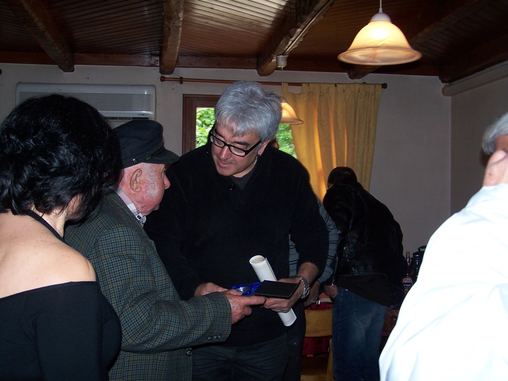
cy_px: 190
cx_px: 254
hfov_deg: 37.5
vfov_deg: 28.6
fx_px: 748
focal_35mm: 51
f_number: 3.2
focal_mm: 8.5
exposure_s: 1/60
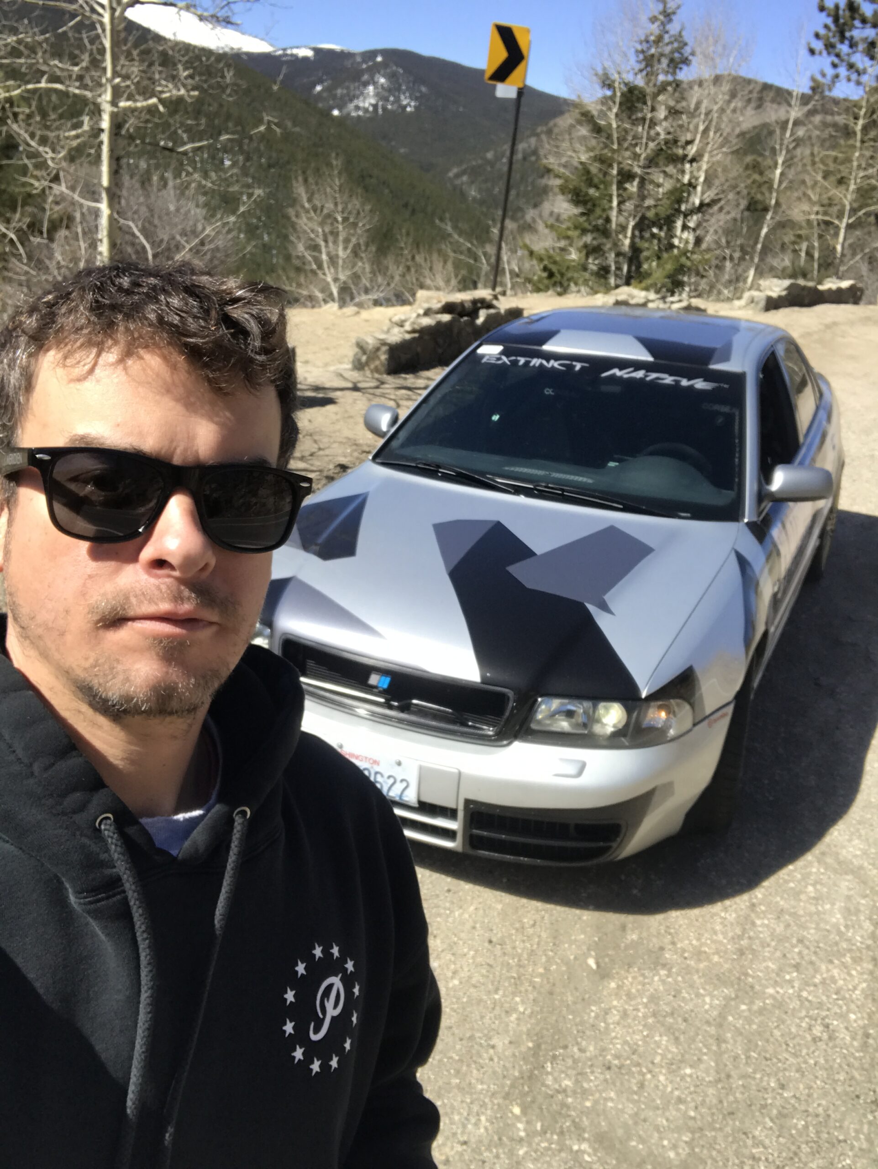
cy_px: 584
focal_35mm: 32
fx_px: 1081
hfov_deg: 44.2
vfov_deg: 56.8
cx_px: 439
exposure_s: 1/789
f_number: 2.2
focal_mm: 2.87
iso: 25
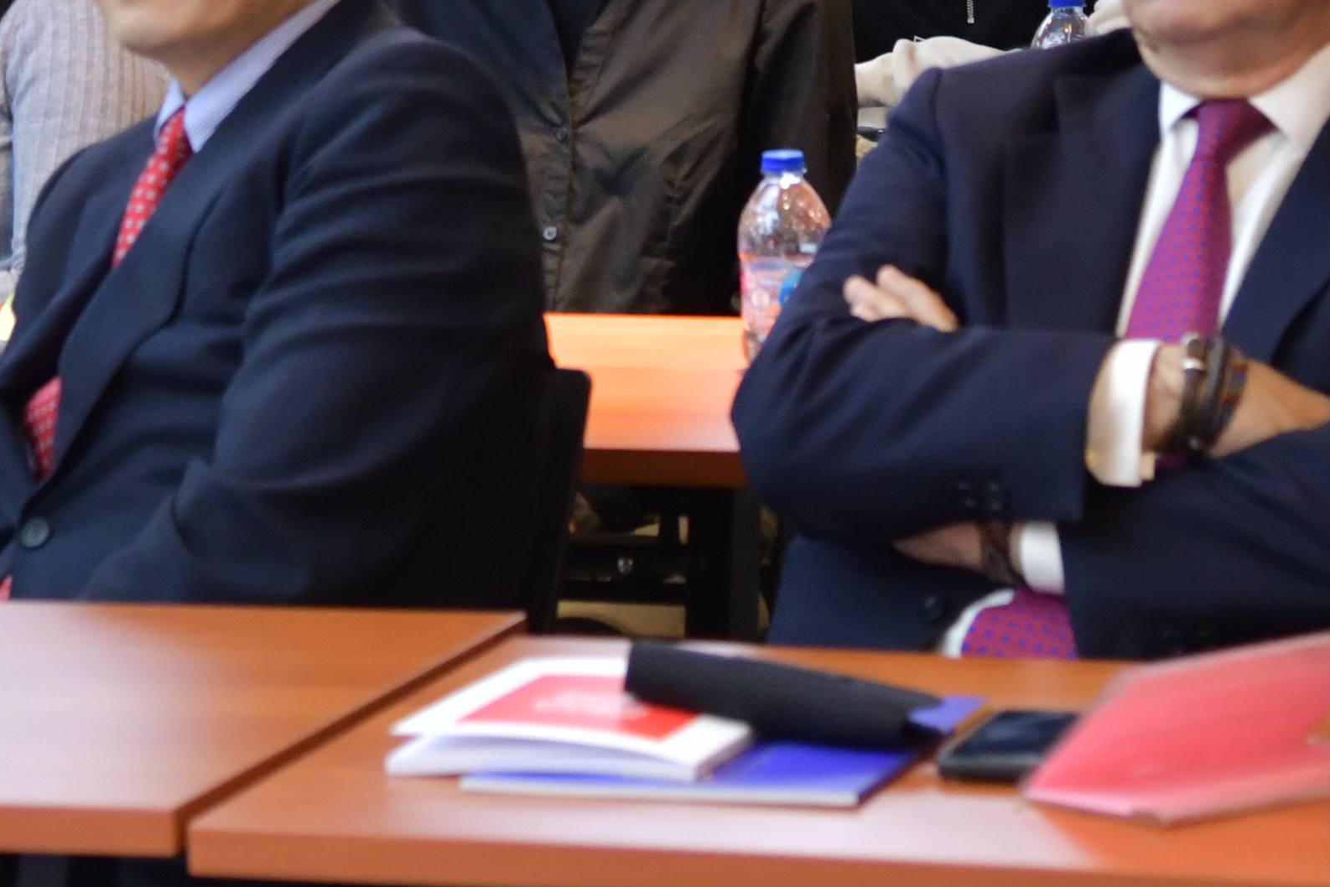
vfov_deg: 5.6
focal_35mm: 242
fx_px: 8942
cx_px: 361
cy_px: -396
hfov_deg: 8.5
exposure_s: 1/160
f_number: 4.5
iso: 1000
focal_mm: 62
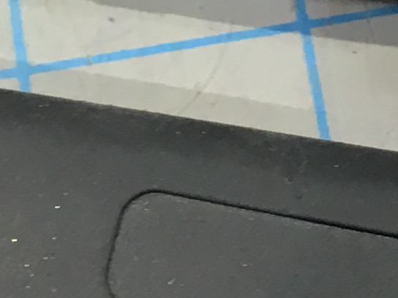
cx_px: 404
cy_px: 24
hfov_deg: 9.1
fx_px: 2472
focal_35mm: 215
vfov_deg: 6.9
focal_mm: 4.15
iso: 64
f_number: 2.2
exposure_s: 1/30
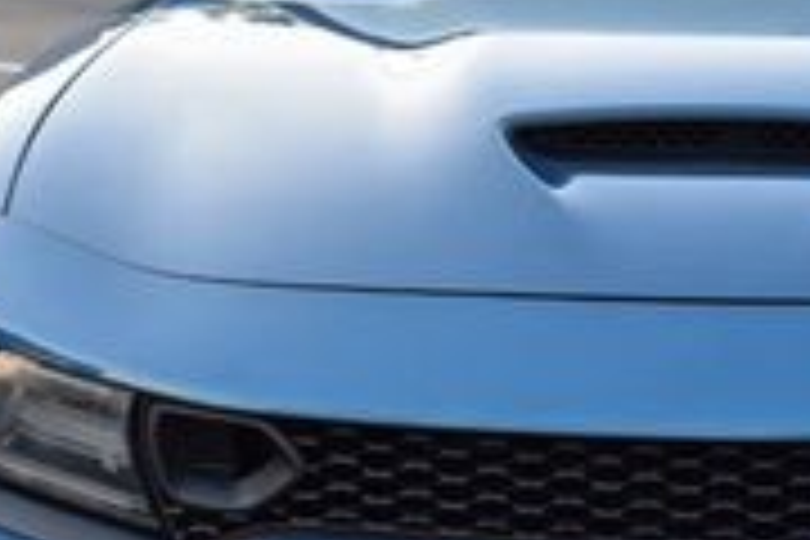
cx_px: 729
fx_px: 3352
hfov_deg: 13.7
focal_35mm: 149
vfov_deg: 9.2
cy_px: 320
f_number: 6.3
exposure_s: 1/15
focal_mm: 28
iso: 900
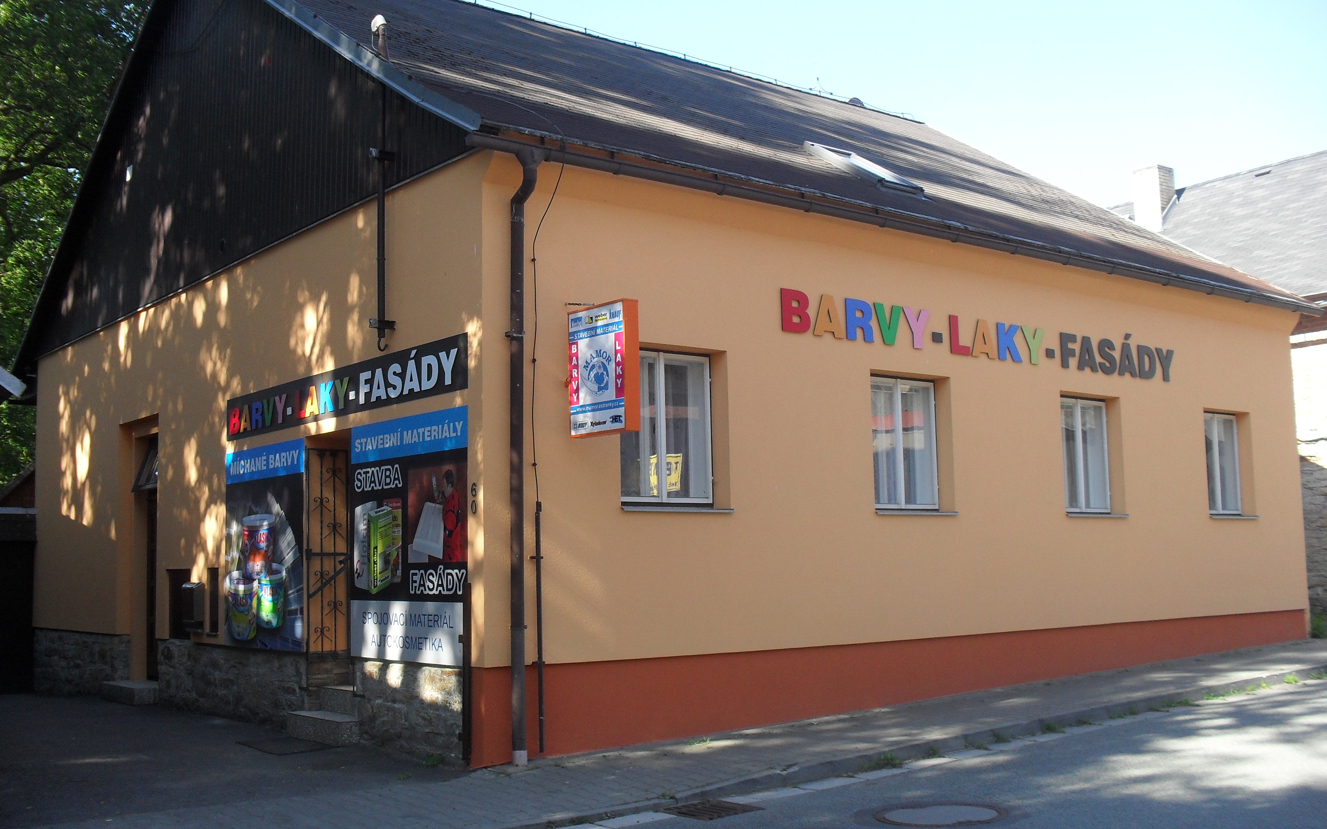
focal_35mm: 38
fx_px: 1374
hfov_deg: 51.5
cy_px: 420
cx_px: 650
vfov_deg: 33.6
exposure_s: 1/250
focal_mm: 6.3
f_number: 3.2
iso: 100
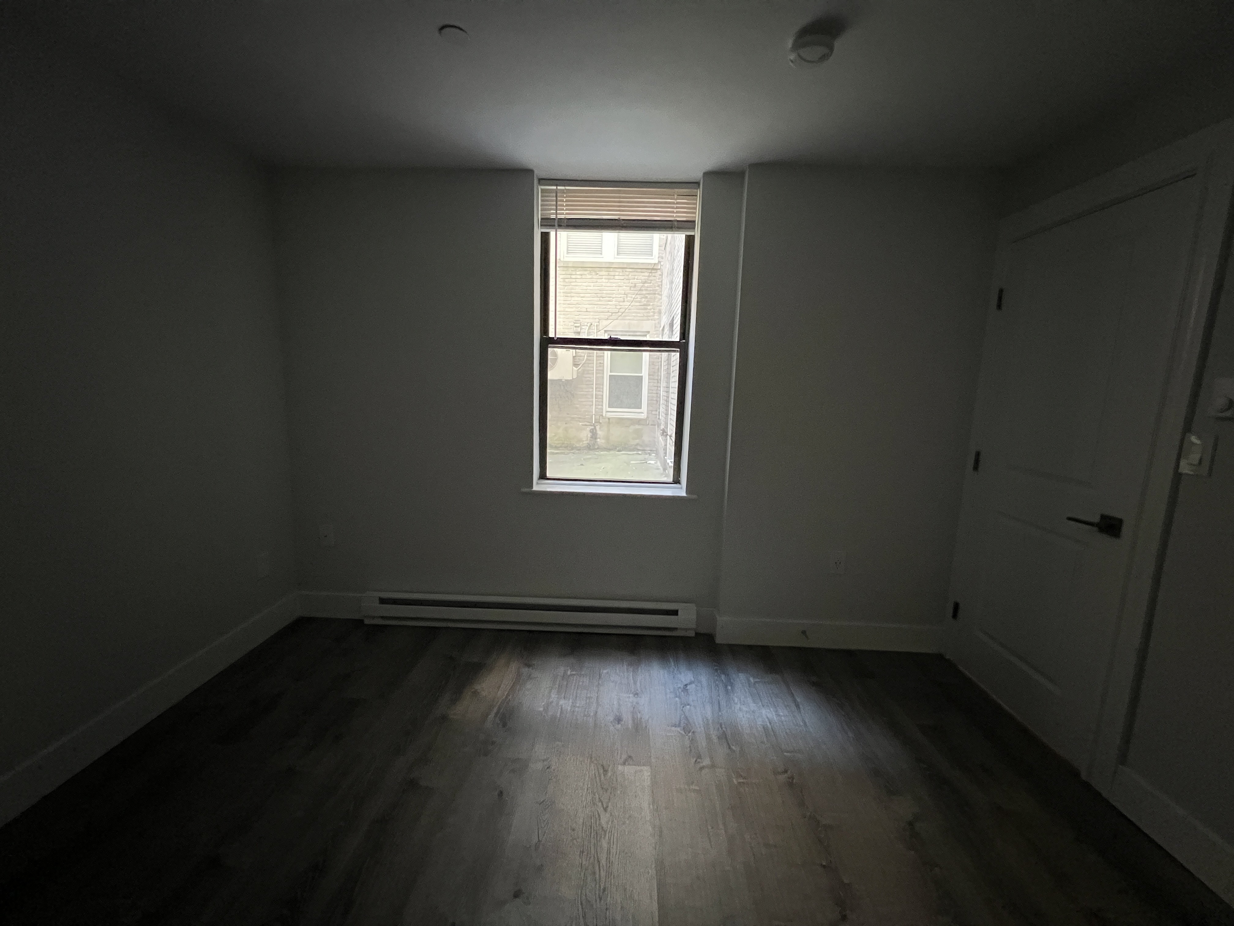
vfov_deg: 89.9
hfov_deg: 106.2
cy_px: 463
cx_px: 617
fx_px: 463
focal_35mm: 13
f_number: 1.8
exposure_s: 1/60
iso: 1000
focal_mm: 1.57
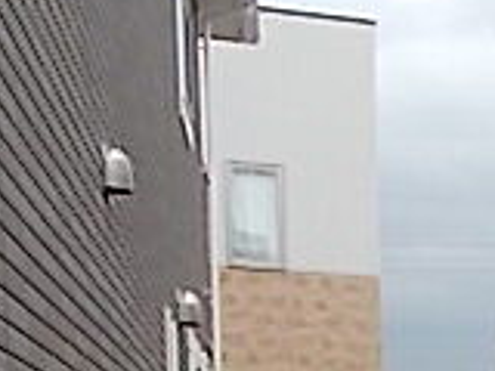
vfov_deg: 12.6
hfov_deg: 16.7
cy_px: 720
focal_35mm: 104
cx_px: 801
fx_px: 1487
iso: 80
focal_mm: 4.6
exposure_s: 1/100
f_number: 3.2
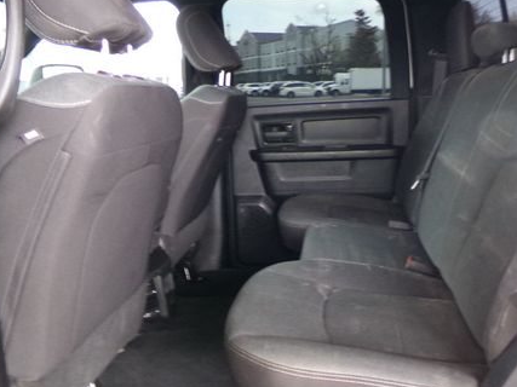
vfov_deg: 39.6
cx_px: 316
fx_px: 538
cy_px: 218
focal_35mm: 36
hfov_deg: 51.0
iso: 405
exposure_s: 1/17
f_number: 3.7
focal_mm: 4.3
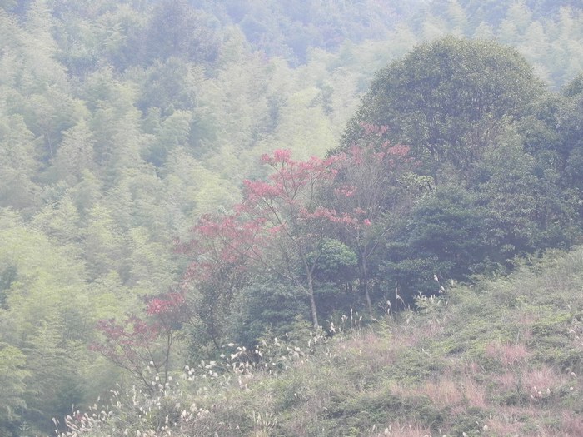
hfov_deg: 9.3
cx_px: 292
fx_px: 3570
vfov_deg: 7.0
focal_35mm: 212
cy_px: 218
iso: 160
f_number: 5
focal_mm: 37.7
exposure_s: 1/207
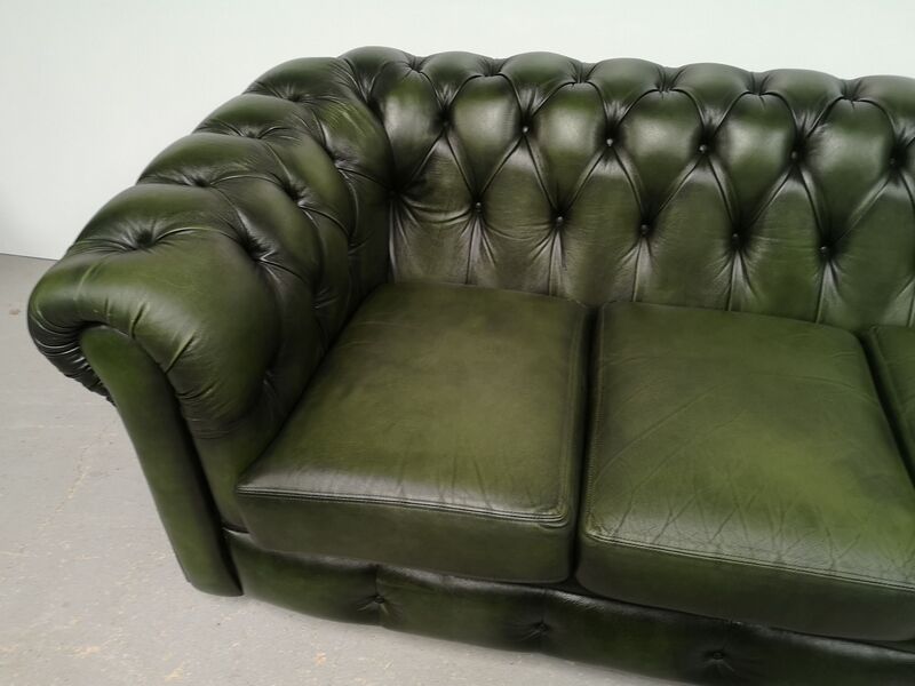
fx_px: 714
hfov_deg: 65.3
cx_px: 458
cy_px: 343
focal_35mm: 27
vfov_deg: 51.4
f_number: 1.8
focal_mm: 5.58
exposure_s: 1/33.3
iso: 250
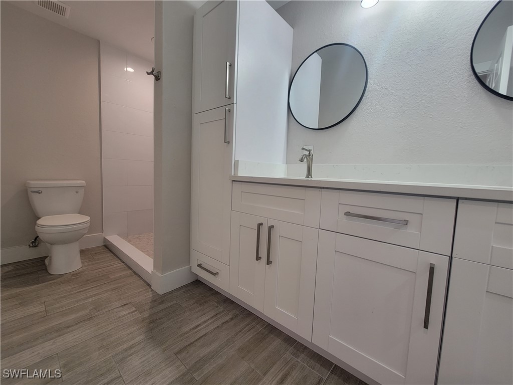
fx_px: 193
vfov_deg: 89.9
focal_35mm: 13
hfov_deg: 106.2
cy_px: 192
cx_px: 256
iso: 80
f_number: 2.2
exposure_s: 1/60
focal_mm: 2.2
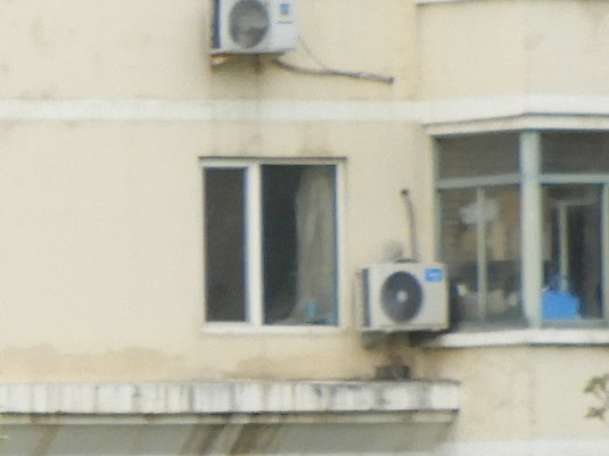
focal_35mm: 1220
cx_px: -1038
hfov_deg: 1.6
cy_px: 579
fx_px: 21459
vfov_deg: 1.2
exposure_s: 1/160
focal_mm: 35.8
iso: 100
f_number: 5.3
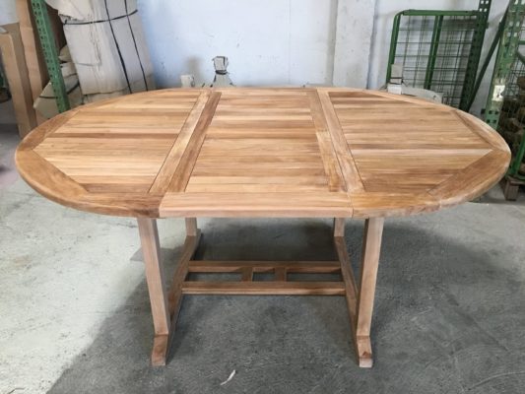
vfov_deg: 48.2
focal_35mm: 29
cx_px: 262
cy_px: 197
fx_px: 440
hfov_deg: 61.6
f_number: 2.2
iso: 200
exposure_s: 1/33
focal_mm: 4.15
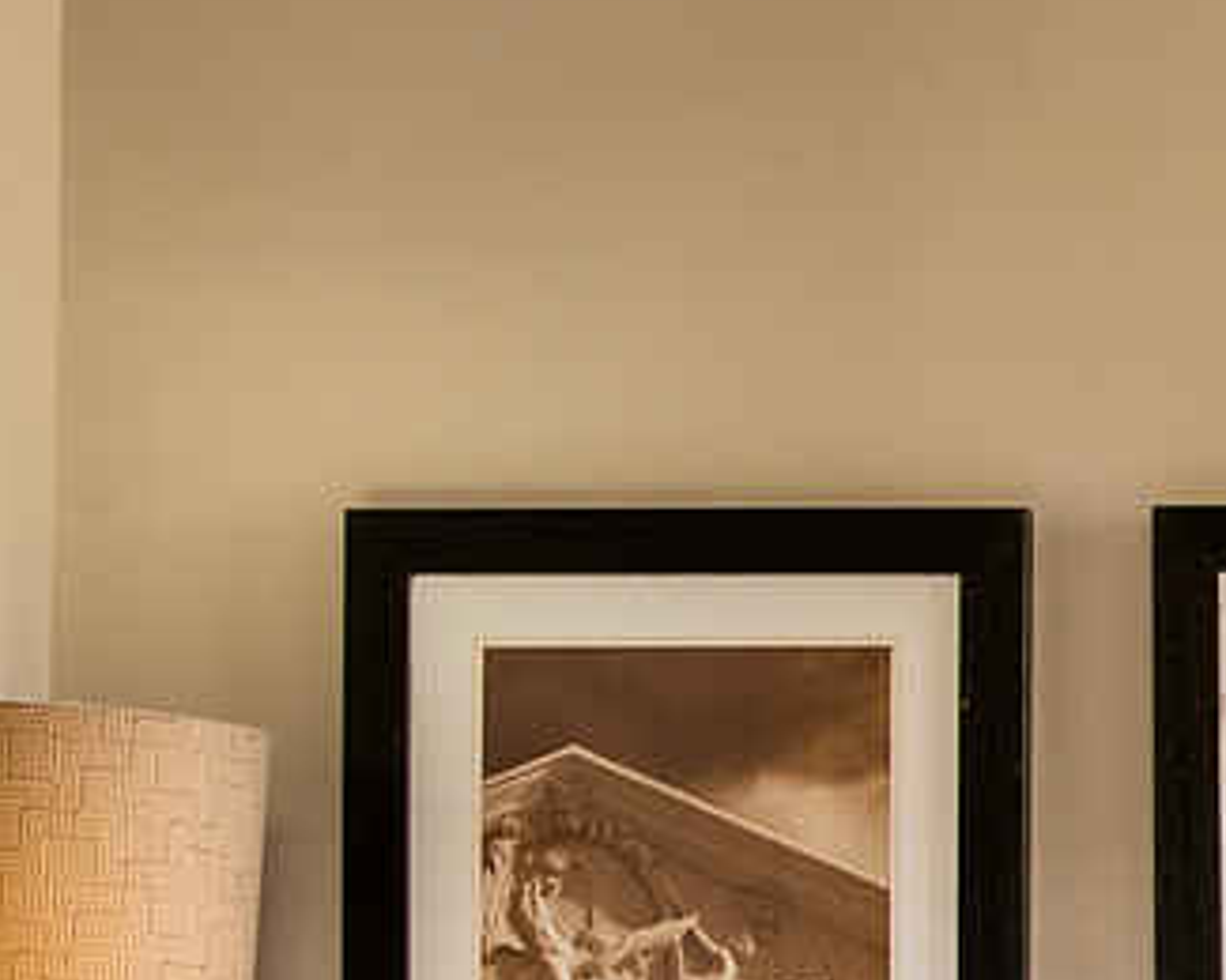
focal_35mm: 111
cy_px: 1136
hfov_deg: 15.4
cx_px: 2041
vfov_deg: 13.5
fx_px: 4028
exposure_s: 1/8
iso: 200
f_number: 13
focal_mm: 24
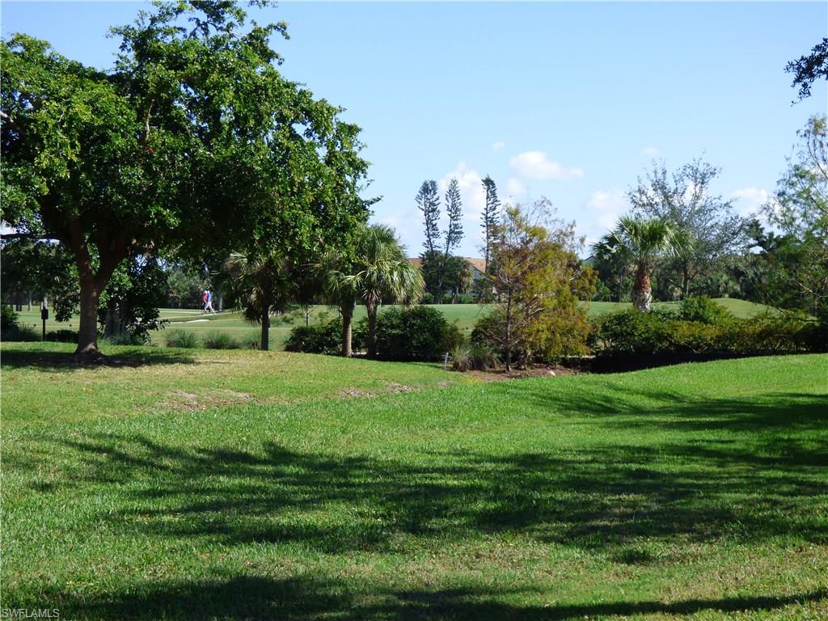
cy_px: 310
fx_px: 1507
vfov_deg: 23.3
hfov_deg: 30.7
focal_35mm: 63
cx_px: 414
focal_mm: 10.77
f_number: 4.1
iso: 100
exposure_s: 1/500
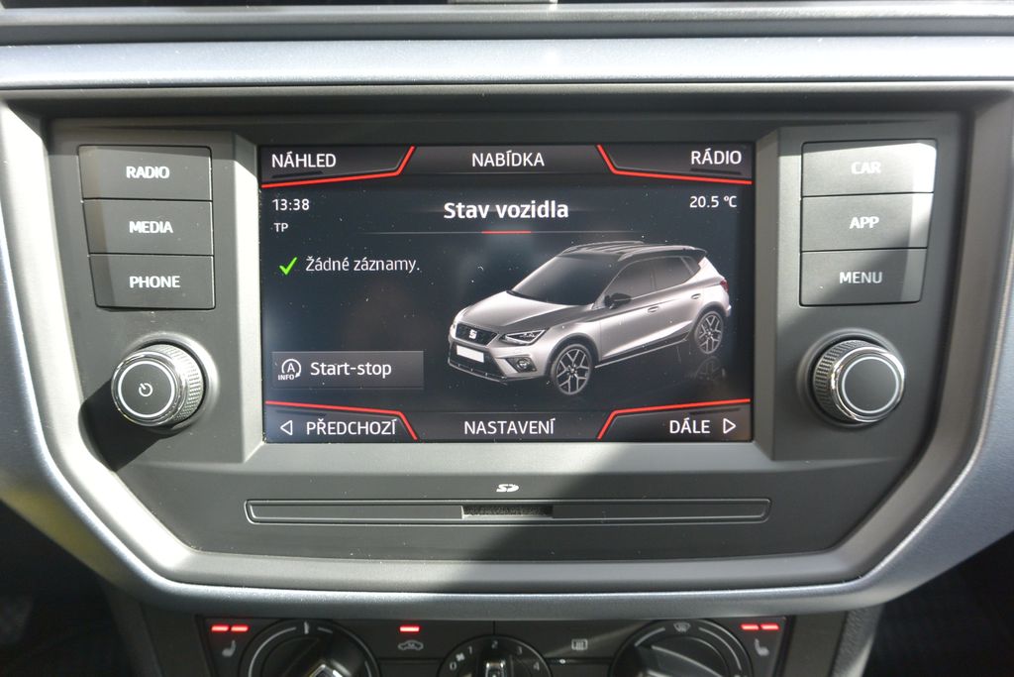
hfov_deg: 67.4
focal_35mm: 27
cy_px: 338
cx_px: 507
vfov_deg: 47.9
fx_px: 761
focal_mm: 10
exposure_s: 1/160
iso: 200
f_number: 3.5
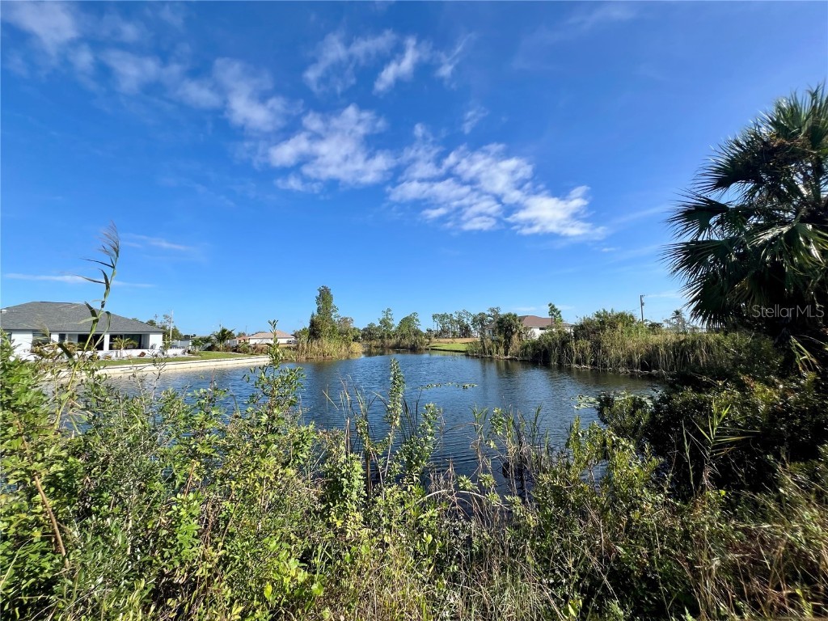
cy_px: 310
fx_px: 311
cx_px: 414
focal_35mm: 13
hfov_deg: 106.2
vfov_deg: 89.9
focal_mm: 1.57
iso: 32
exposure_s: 1/1783
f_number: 1.8
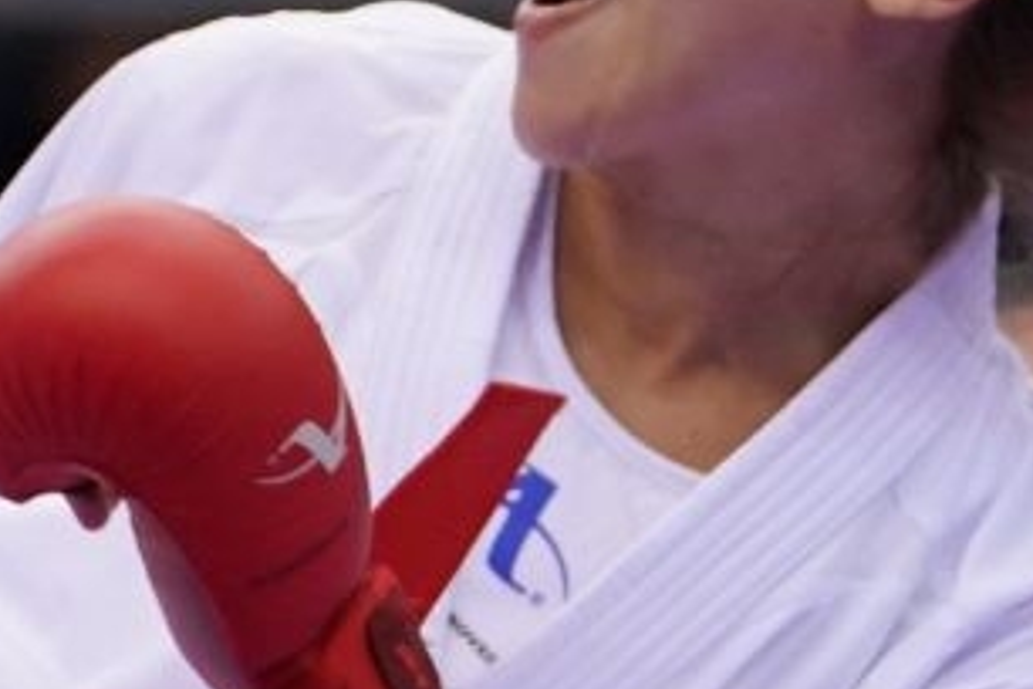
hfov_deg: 1.3
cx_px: -1691
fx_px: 44502
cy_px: 165
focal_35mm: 1551
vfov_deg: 0.9
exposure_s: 1/1000
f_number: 2.8
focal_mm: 176
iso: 1250
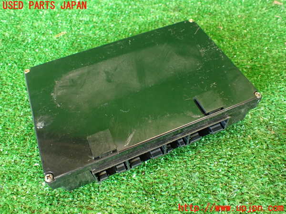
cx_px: 143
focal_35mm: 30
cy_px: 107
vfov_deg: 46.8
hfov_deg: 60.0
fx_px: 248
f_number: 2.3
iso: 320
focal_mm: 5.4
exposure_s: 1/30
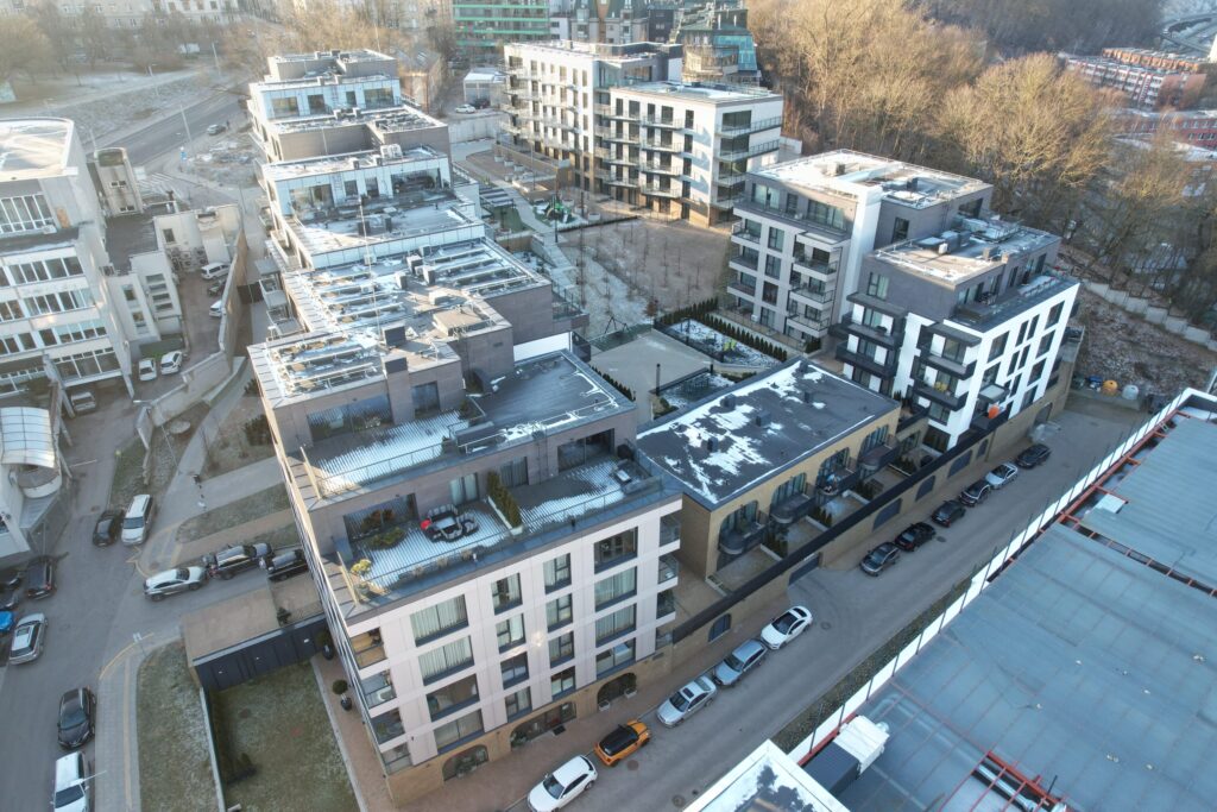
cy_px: 406
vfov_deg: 57.2
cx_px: 608
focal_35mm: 22
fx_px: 744
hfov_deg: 78.6
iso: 100
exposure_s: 1/160
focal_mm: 8.38
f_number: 2.8
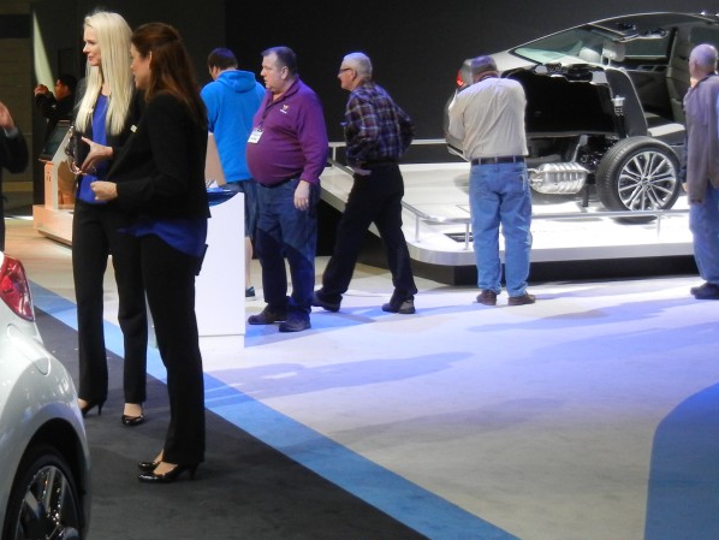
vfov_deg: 16.6
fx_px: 1849
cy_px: 191
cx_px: 111
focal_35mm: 89
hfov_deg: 21.6
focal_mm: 9.3
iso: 400
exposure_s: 1/49.5
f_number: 3.9
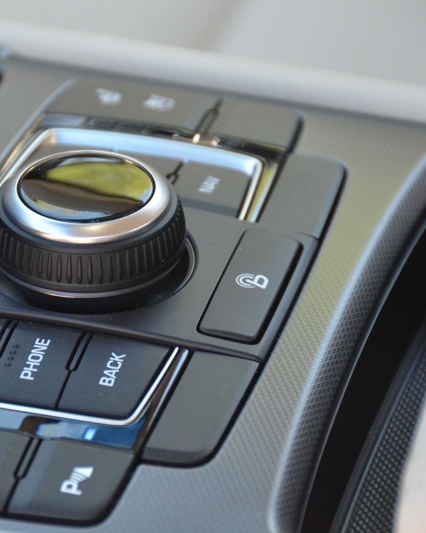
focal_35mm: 425
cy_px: 267
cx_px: 119
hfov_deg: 3.6
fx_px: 6699
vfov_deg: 4.6
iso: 1600
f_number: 5.6
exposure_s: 1/250
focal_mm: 200
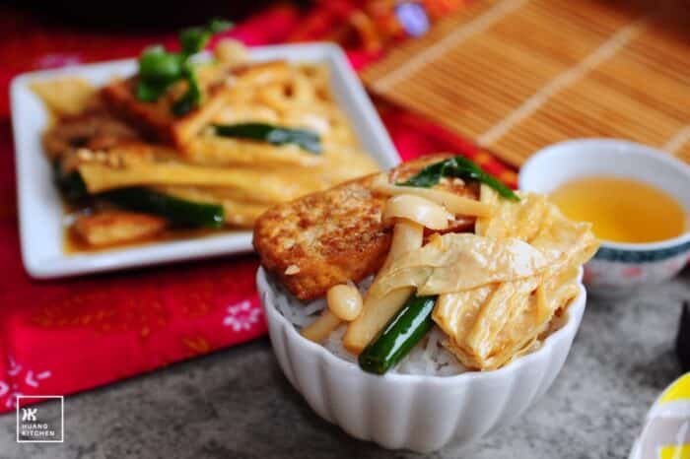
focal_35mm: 75
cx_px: 345
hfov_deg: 27.0
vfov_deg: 18.2
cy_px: 230
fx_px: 1437
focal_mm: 50
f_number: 4.8
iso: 500
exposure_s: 1/125
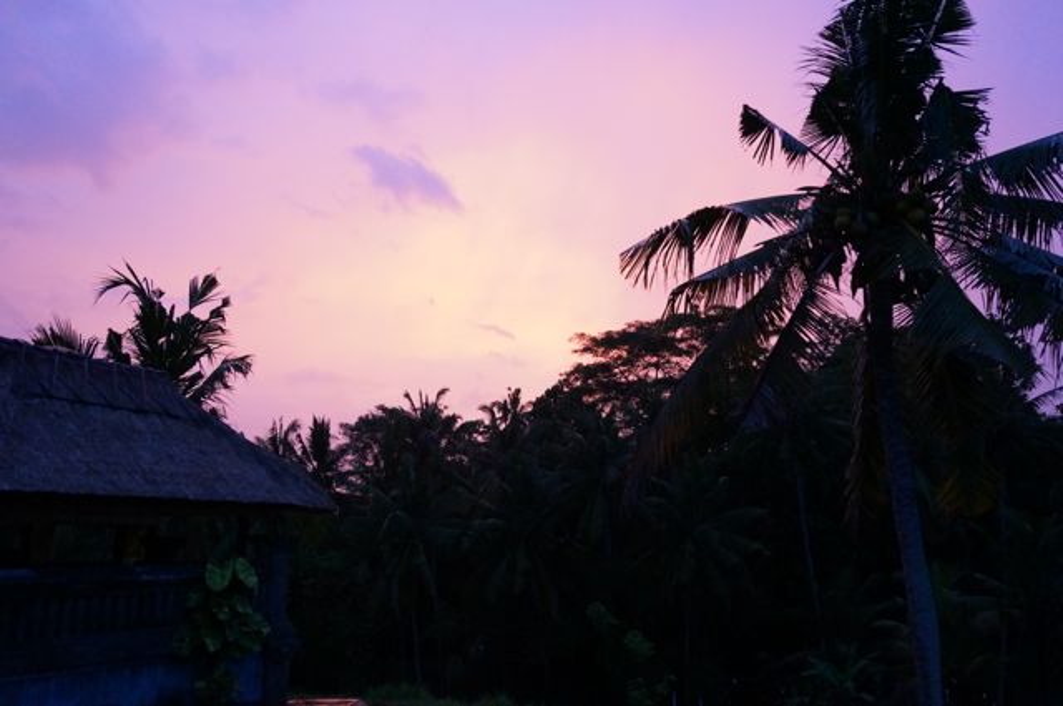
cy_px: 353
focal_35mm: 30
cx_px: 532
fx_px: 885
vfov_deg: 43.5
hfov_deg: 62.0
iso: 2500
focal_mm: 20
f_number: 4
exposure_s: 1/60
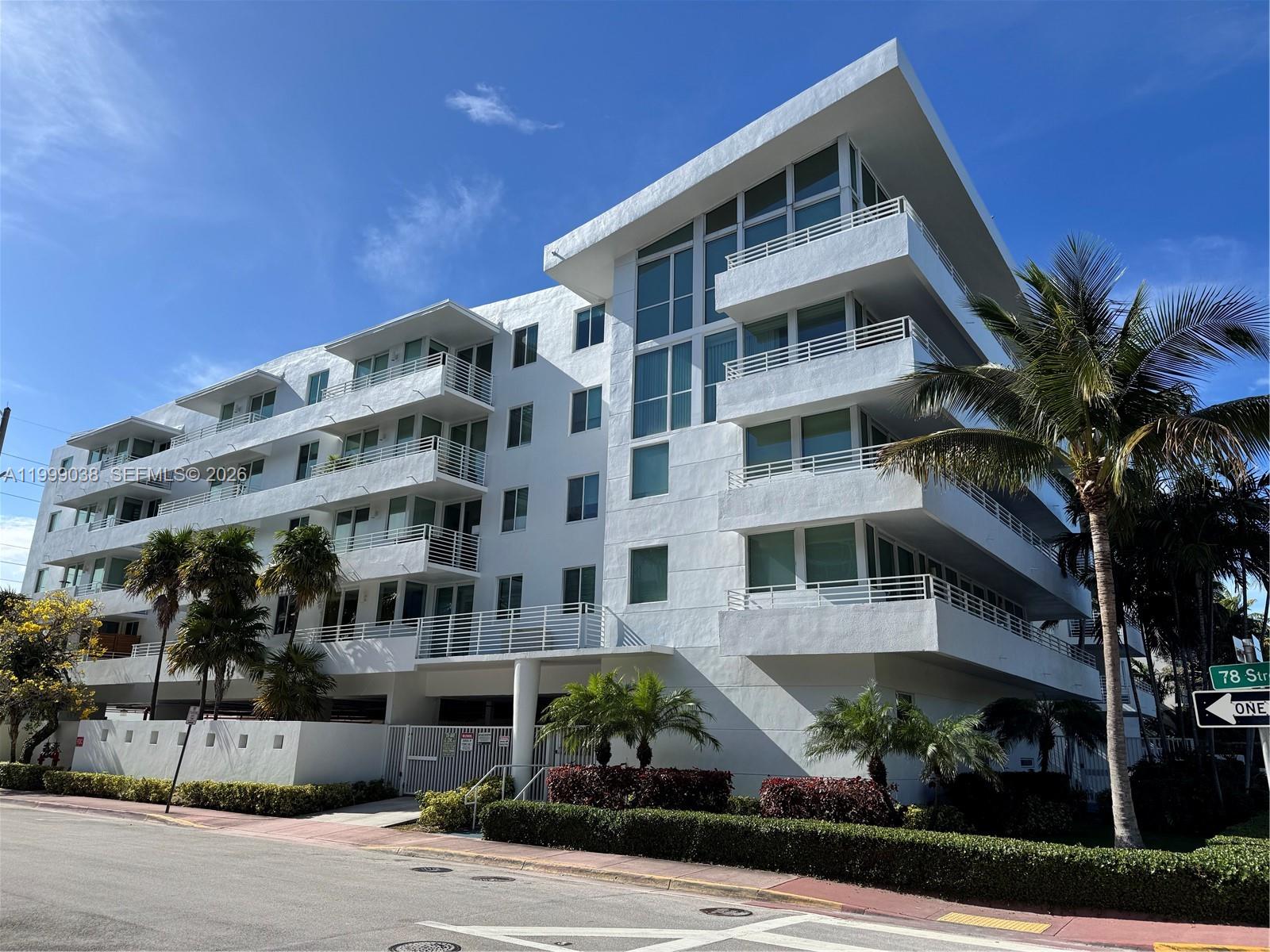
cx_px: 635
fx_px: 881
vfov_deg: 56.8
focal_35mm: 24
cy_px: 476
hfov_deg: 71.6
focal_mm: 6.76
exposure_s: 1/5348
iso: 80
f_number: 1.78
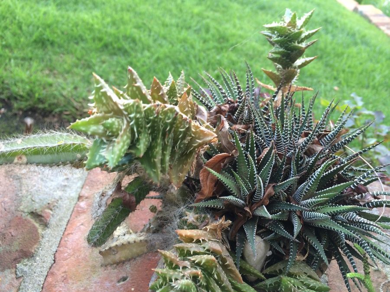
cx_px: 195
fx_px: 338
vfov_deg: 46.8
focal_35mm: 30
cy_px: 146
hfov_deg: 60.0
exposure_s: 1/60
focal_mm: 4.12
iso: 40
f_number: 2.2
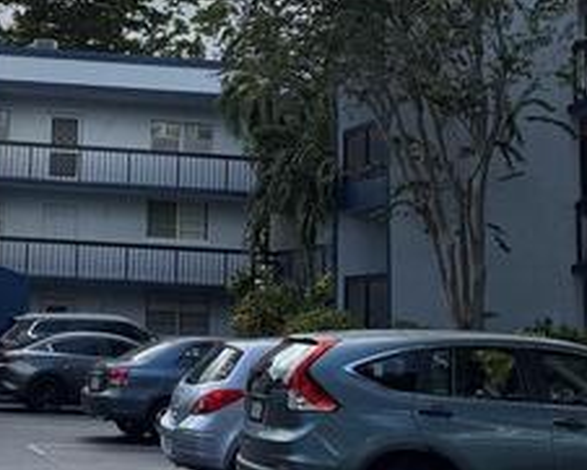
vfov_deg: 18.3
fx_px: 1443
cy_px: 88
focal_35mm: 83
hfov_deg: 22.2
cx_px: 13
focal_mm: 6.76
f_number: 1.78
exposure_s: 1/9009
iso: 80
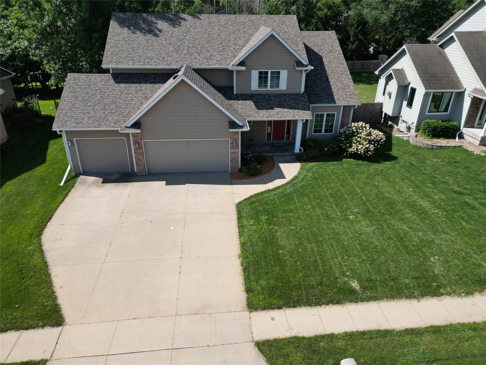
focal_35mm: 24
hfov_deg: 71.6
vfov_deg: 56.8
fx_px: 337
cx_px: 243
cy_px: 182
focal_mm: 6.72
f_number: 1.7
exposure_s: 1/2500
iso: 120
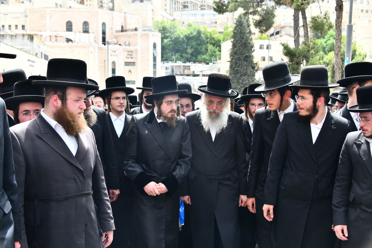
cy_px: 124
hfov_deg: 41.1
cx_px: 186
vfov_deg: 28.1
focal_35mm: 48
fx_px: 496
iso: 400
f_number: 5.6
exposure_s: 1/400
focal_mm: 48
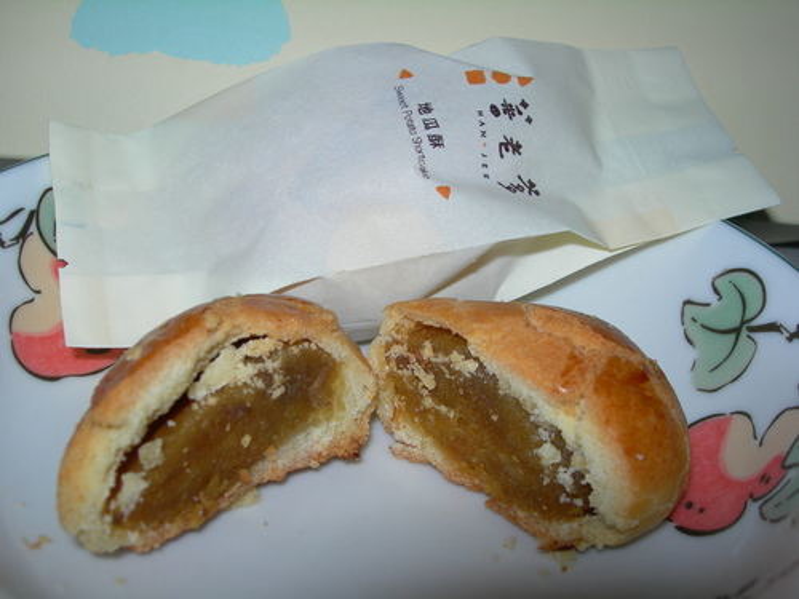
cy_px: 300
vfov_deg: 37.7
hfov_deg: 49.0
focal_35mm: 38
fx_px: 877
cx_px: 400
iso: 50
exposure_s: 1/60.1
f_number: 4.8
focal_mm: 7.8
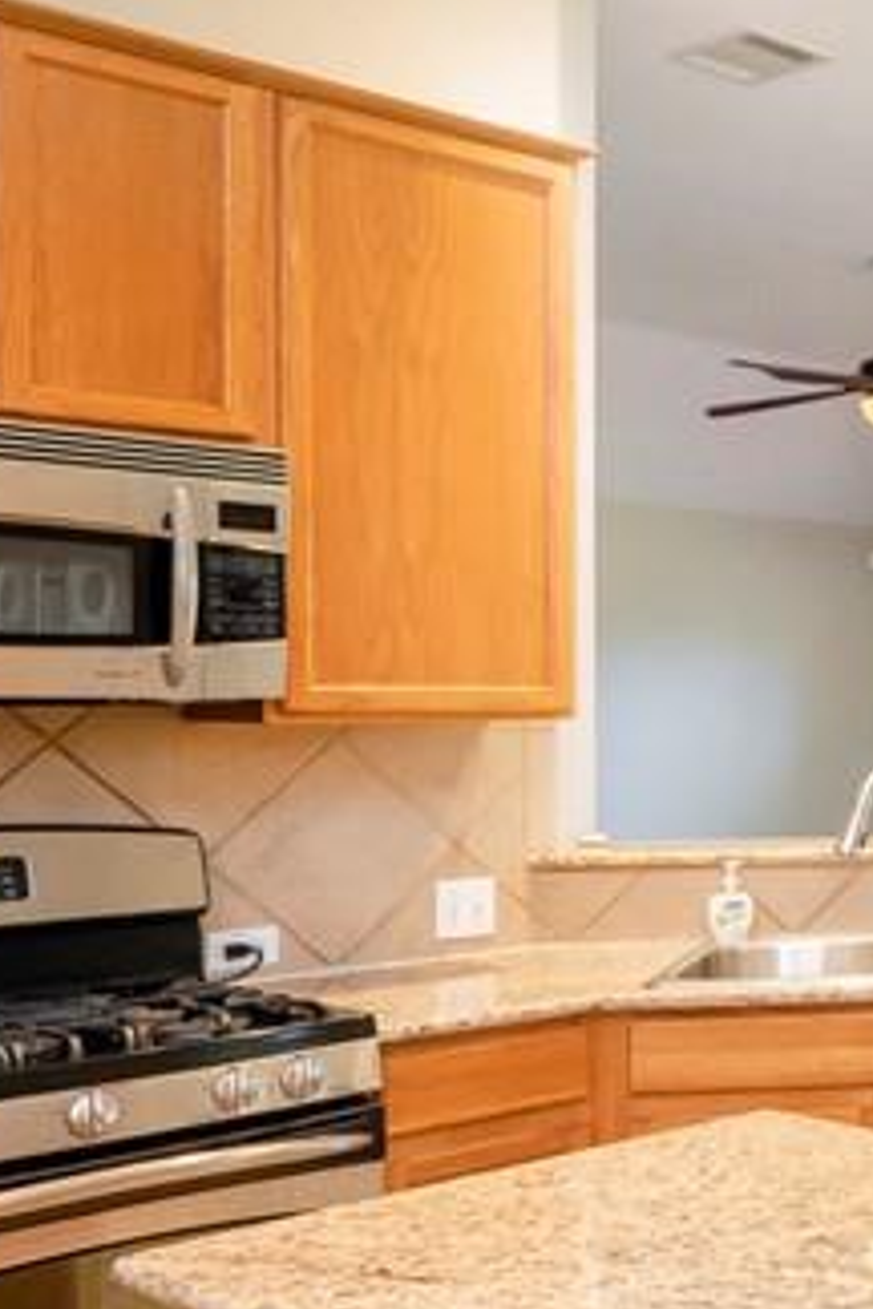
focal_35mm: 46
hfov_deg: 21.5
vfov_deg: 42.7
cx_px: 1489
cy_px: 701
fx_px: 1673
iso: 500
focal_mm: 7
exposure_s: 1/8
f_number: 4.5
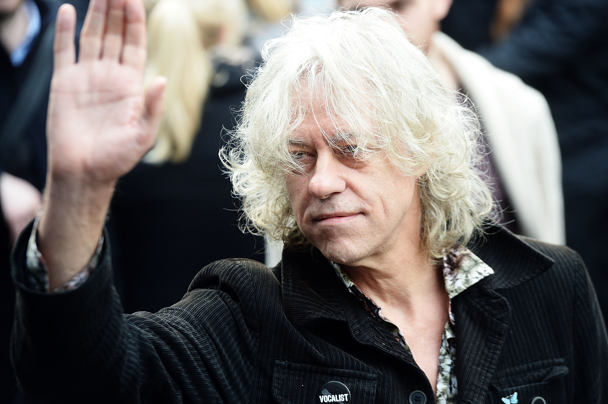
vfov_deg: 6.9
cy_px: 202
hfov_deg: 10.3
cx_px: 304
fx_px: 3376
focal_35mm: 200
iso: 2000
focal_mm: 200
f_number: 6.3
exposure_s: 1/500
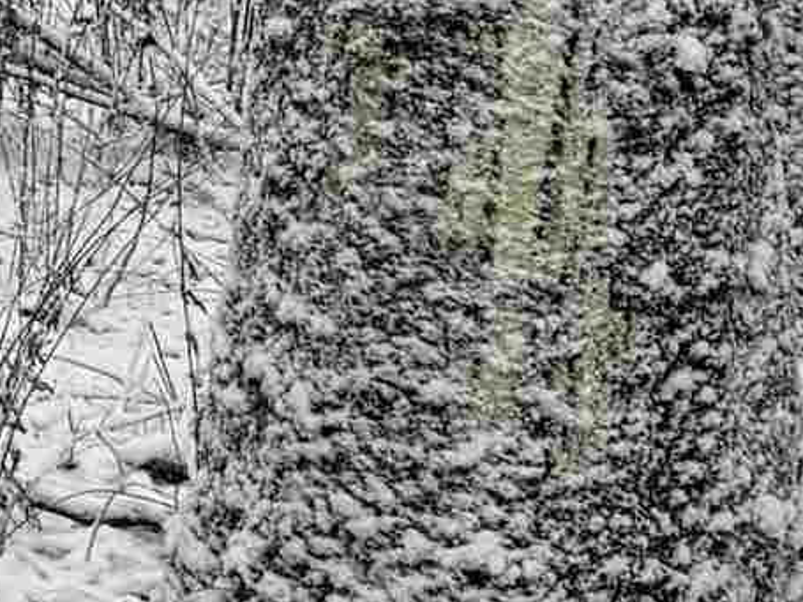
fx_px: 3757
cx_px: -1370
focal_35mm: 162
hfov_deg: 10.0
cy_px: -484
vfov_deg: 8.8
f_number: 1.78
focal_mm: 6.76
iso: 80
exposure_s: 1/700
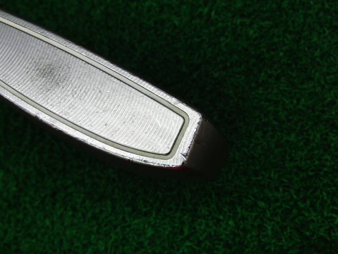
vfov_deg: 38.7
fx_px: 361
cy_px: 127
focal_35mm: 37
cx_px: 169
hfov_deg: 50.1
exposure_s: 1/80
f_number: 3.6
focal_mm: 6.42
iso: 160
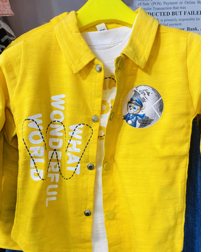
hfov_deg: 43.3
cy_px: 147
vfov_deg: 52.6
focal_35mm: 34
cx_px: 112
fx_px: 253
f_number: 1.8
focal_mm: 4.25
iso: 50
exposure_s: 1/100
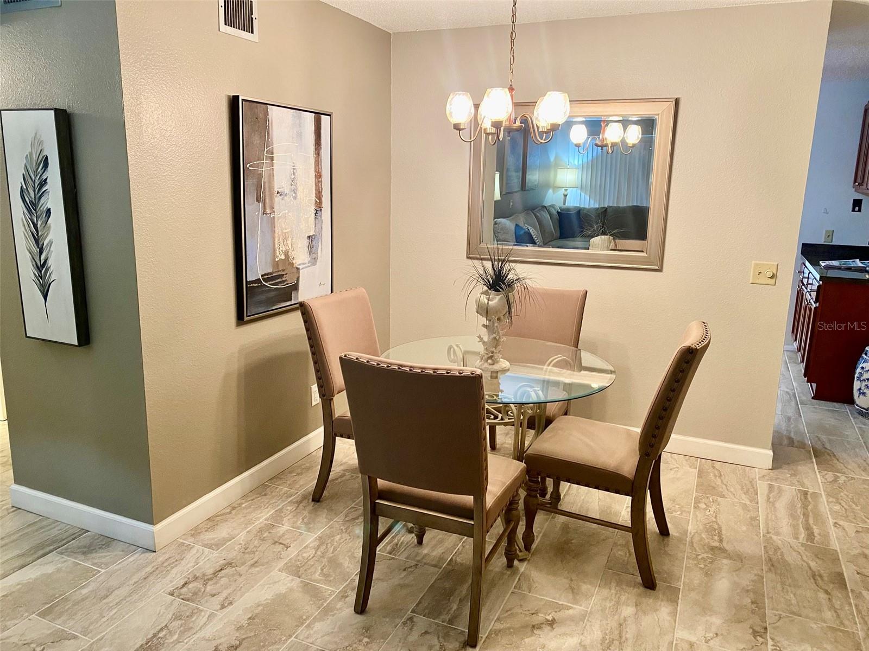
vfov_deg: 53.1
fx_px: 653
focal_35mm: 26
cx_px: 434
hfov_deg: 67.3
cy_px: 326
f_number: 1.8
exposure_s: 1/60
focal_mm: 4.25
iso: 200
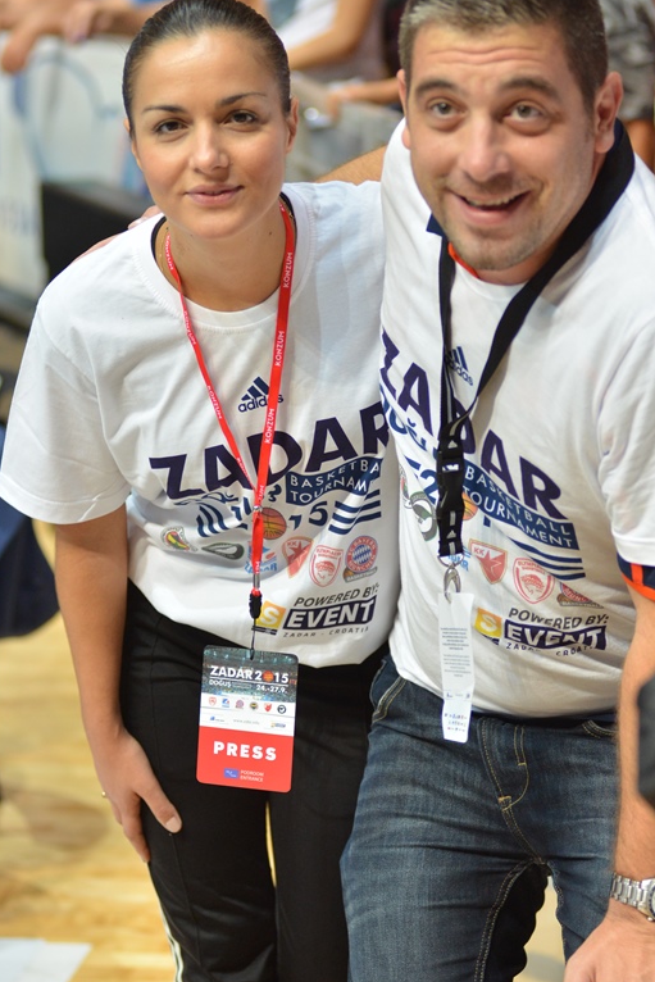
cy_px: 419
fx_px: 2919
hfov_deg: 12.8
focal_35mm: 107
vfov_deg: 19.1
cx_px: 386
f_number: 3.5
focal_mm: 80
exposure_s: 1/320
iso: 1600
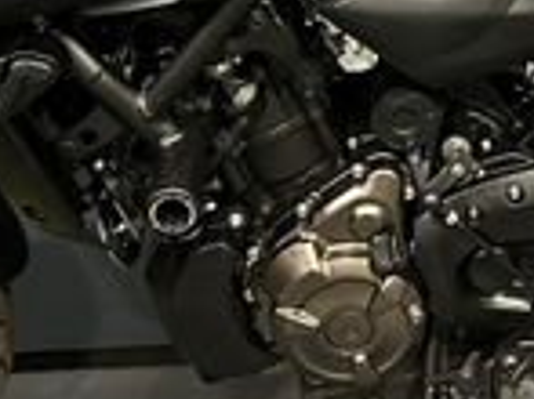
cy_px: -91
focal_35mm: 113
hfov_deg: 17.2
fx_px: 1742
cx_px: 450
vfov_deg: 12.7
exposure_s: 1/36
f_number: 1.5
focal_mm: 5.7
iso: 400
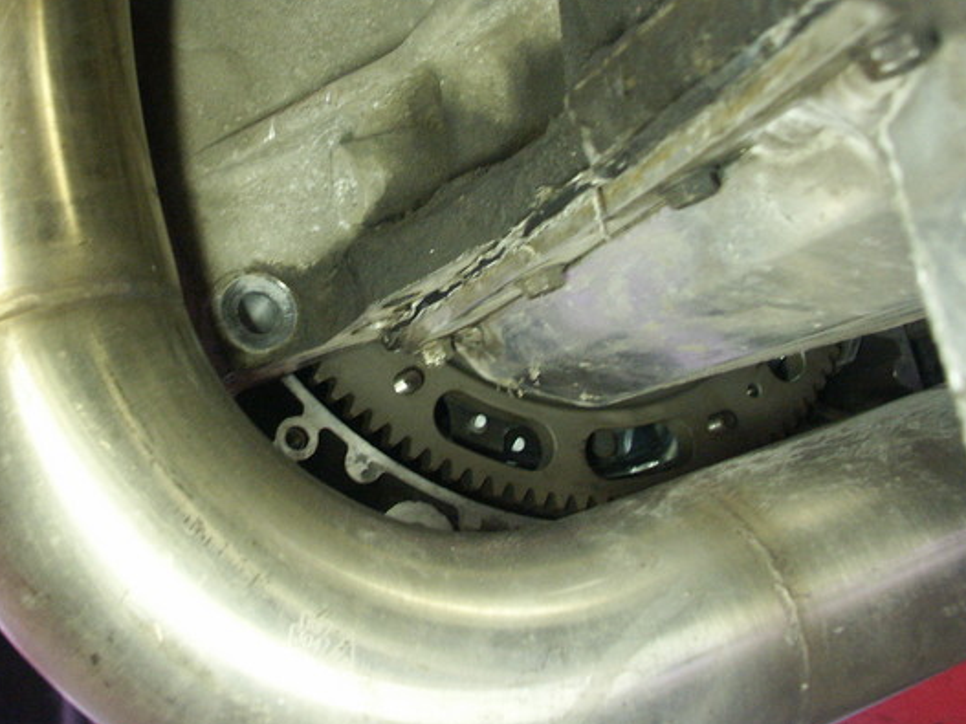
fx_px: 1228
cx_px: 343
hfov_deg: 42.5
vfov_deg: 32.6
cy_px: 244
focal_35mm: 44
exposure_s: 1/10
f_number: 2.8
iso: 200
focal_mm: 7.7
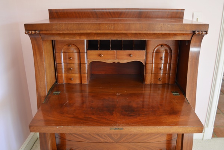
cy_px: 75
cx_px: 112
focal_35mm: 30
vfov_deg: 43.6
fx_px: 187
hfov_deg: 61.9
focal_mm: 20
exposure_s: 1/80
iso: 400
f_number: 4.5
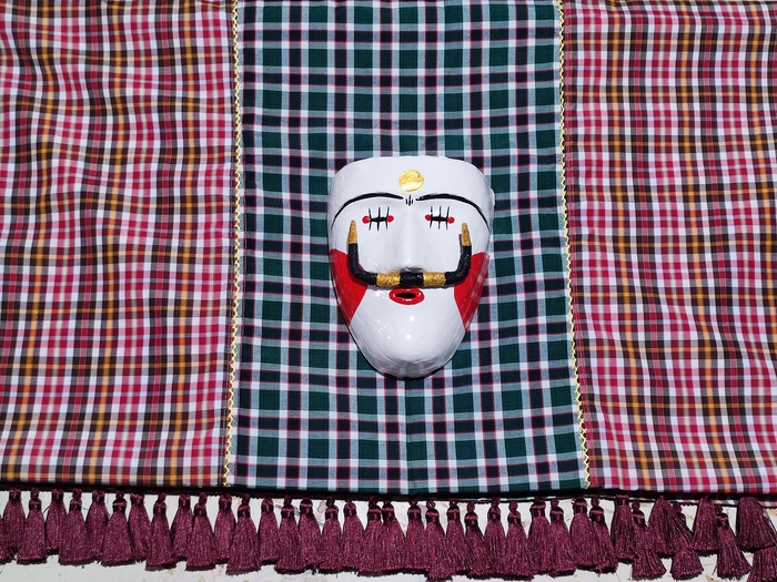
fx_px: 561
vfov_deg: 54.9
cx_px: 388
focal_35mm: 25
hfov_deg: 69.4
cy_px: 291
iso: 560
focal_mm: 6.04
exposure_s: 1/25
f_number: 1.9
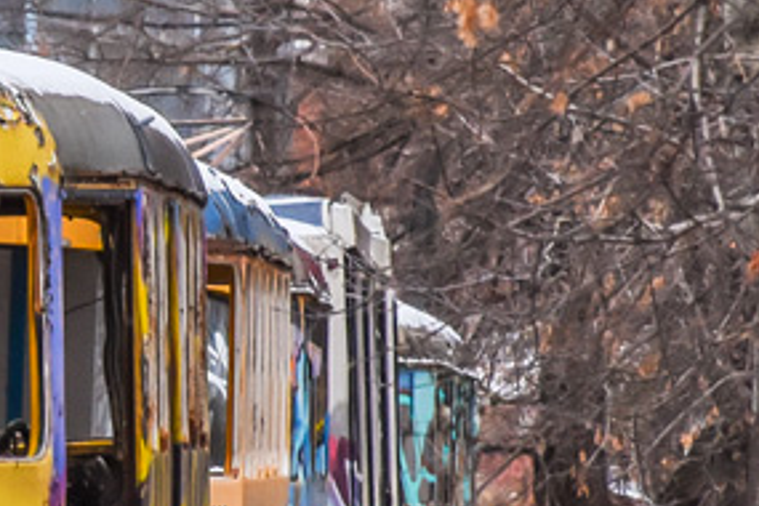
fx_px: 18636
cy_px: 184
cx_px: -218
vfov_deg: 1.6
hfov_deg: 2.3
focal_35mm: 884
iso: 800
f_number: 5.6
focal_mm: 140
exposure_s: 1/125
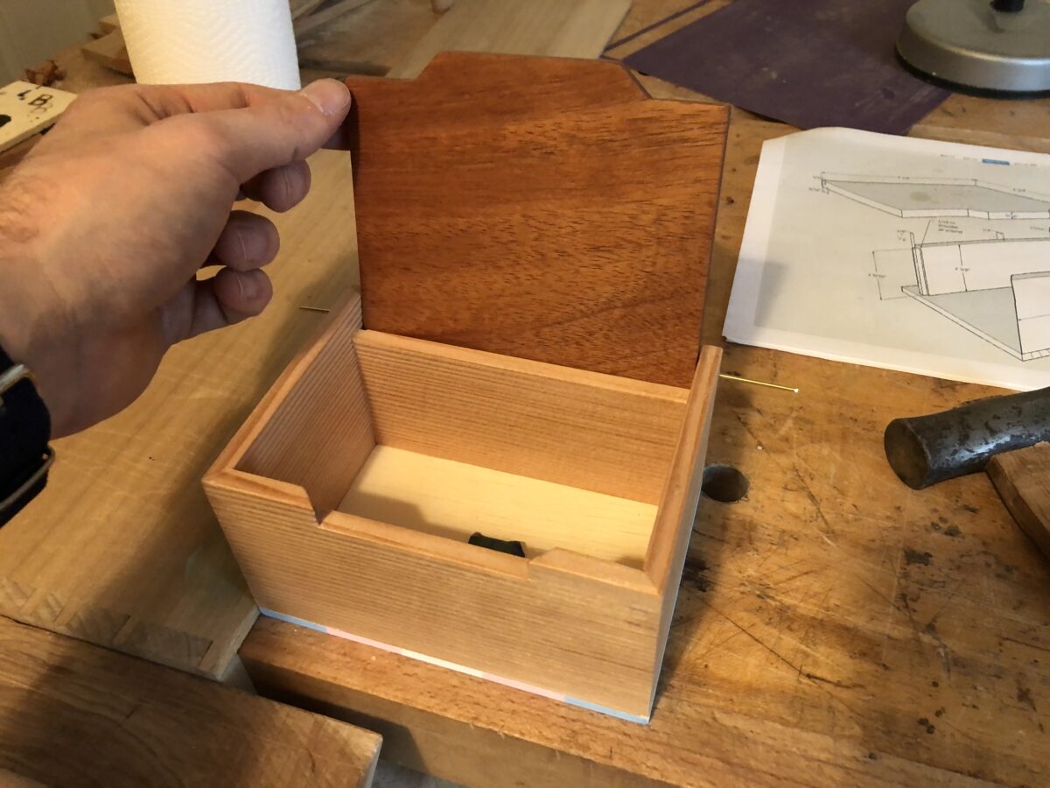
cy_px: 394
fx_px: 849
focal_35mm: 28
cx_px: 525
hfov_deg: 63.4
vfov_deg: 49.7
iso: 100
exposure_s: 1/15
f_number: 1.8
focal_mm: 4
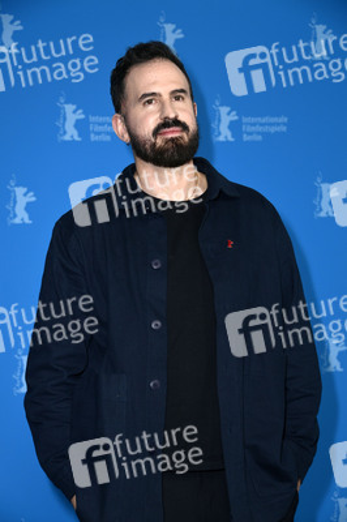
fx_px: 1188
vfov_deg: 24.8
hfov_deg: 16.6
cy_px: 261
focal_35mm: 82
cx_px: 174
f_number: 5.6
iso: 1000
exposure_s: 1/250
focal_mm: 82
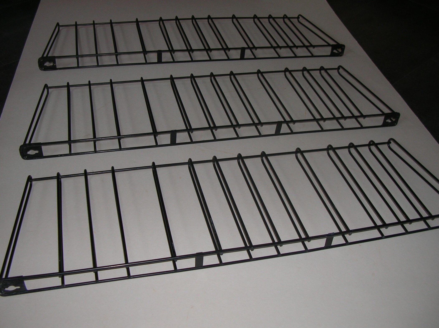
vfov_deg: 40.6
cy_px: 164
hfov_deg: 52.7
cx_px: 220
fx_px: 443
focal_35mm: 35
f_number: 2.8
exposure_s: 1/60.1
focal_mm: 5.8
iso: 50
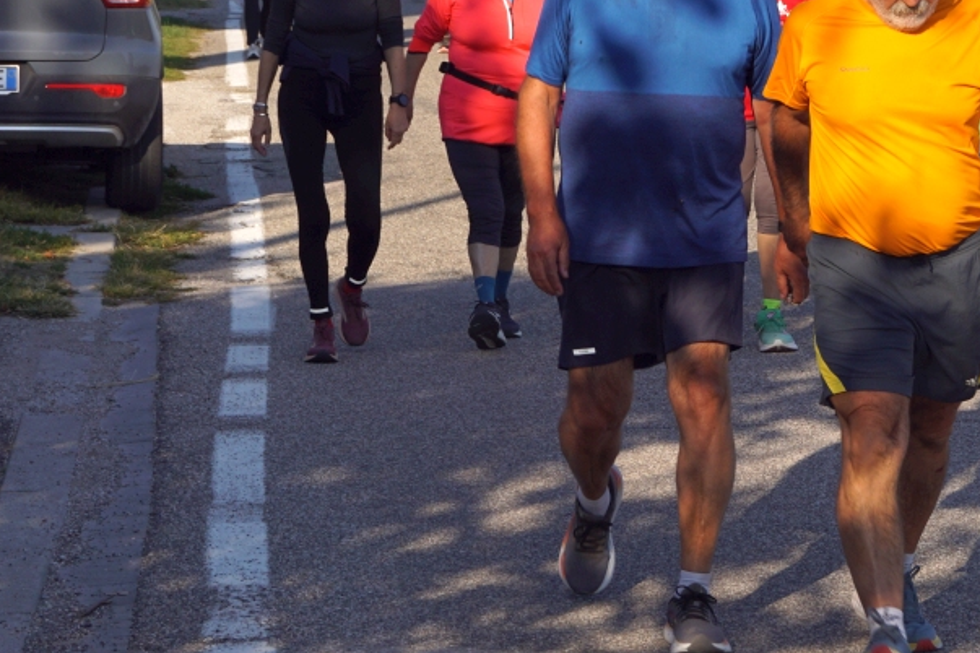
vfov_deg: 7.8
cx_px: 868
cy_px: 4
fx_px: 4765
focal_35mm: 175
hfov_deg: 11.7
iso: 100
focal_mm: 55
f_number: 13
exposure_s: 1/125
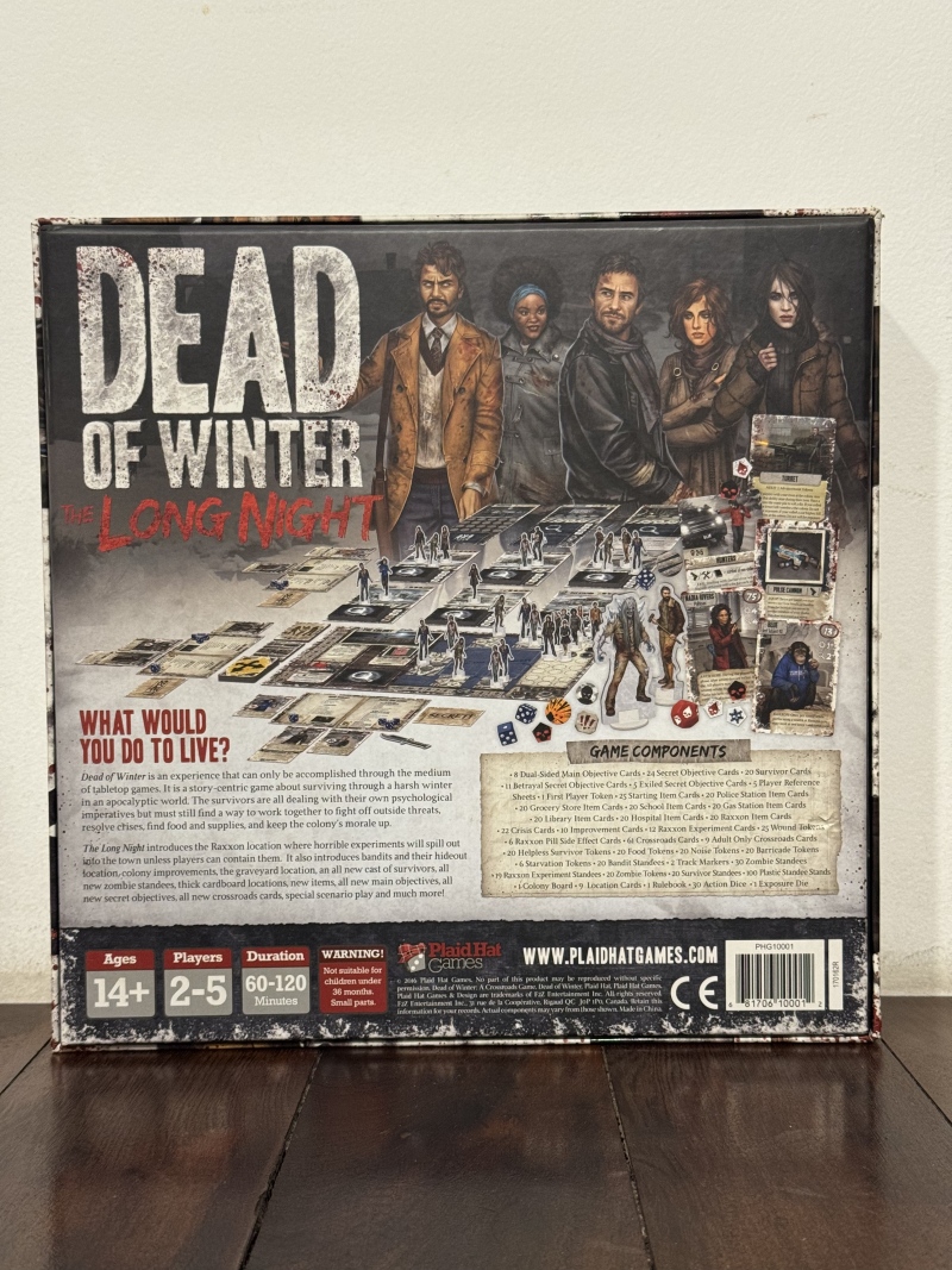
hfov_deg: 30.3
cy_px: 635
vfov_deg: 39.7
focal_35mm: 48
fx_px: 1760
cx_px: 476
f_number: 1.78
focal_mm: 6.76
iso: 250
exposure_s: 1/50
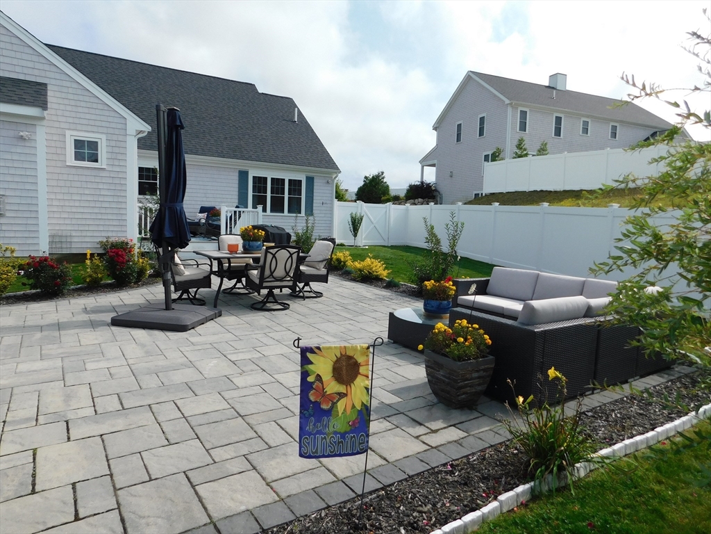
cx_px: 356
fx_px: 472
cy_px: 267
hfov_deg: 73.9
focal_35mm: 23
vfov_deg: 58.9
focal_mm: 4
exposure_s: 1/640
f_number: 6
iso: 125
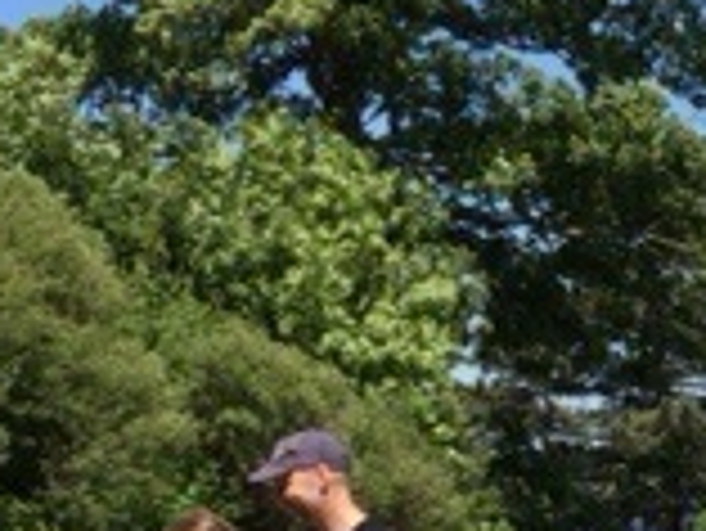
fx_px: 2408
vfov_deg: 12.4
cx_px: 1210
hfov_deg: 14.9
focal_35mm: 118
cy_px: 518
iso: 32
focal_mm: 4.15
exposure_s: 1/2160
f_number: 2.2
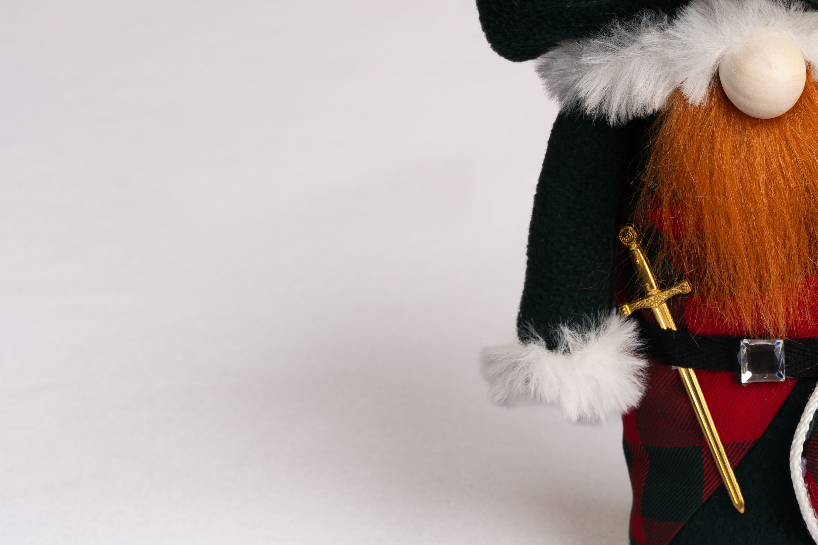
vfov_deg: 7.7
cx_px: 782
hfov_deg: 11.5
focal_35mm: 178
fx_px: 4044
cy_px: 221
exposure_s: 1/200
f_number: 9
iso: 100
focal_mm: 90
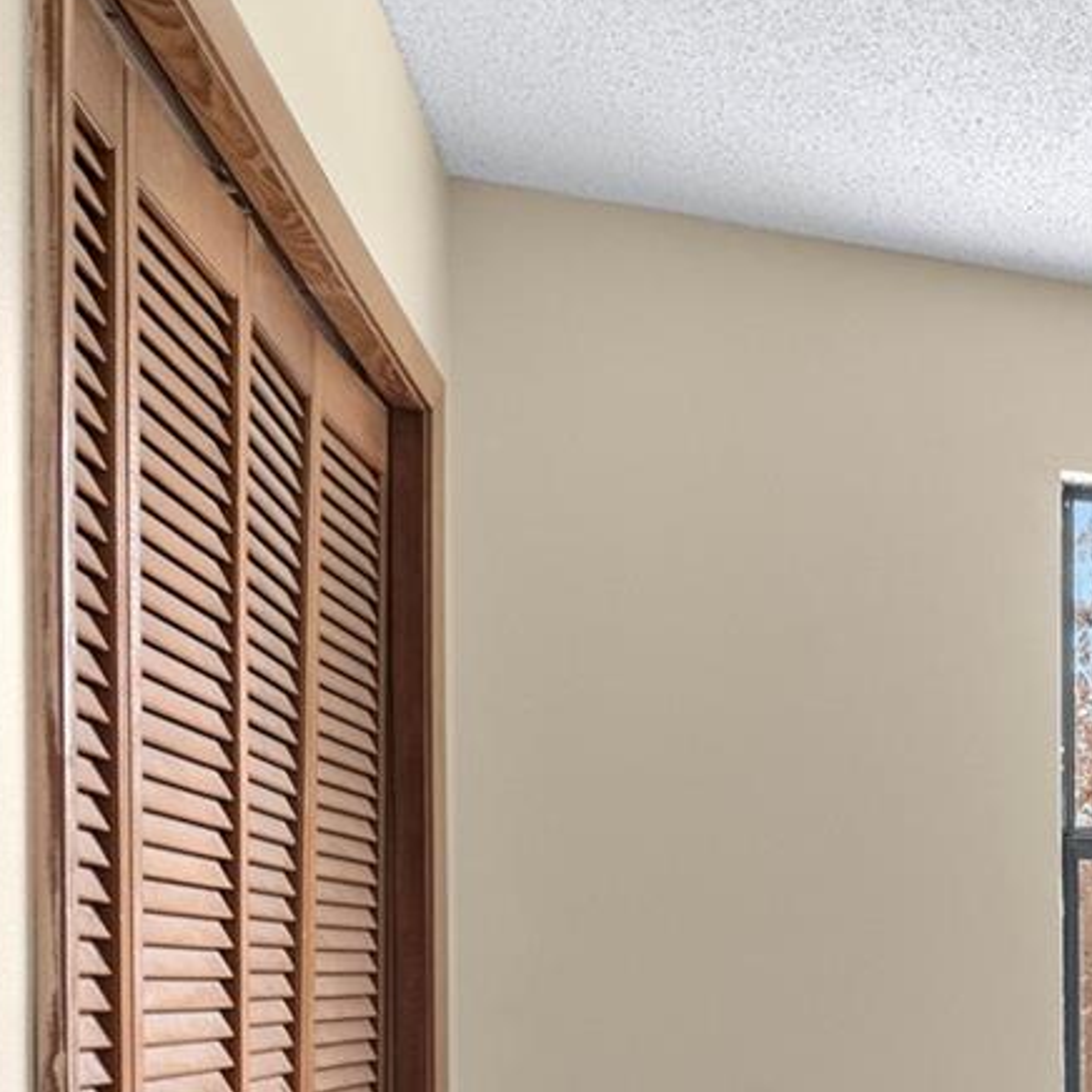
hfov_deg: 22.6
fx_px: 1892
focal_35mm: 53
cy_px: 1029
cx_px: 1846
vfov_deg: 30.5
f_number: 8
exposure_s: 1/10
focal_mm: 17
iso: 400
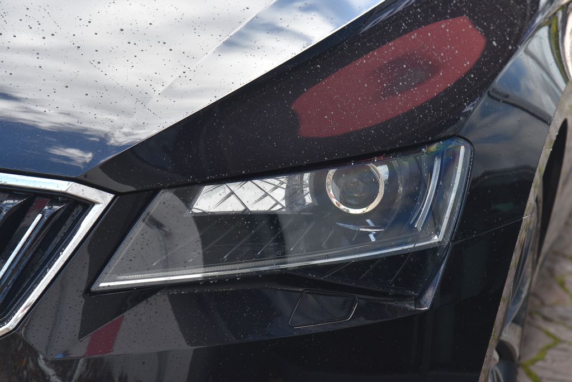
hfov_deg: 17.1
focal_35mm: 120
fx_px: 1908
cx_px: 286
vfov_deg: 11.4
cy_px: 191
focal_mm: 120
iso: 500
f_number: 6.3
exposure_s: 1/160
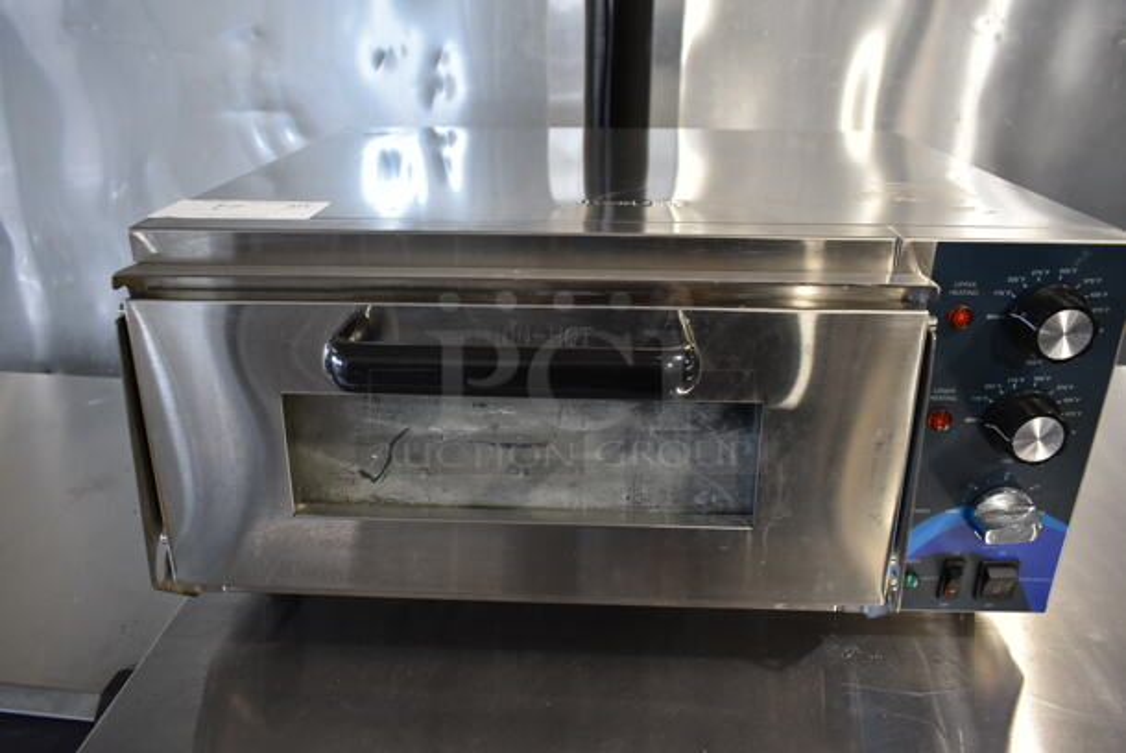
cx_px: 563
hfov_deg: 67.3
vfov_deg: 48.0
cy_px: 376
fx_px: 845
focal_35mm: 27
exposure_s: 1/30
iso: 640
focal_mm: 18
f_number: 3.5
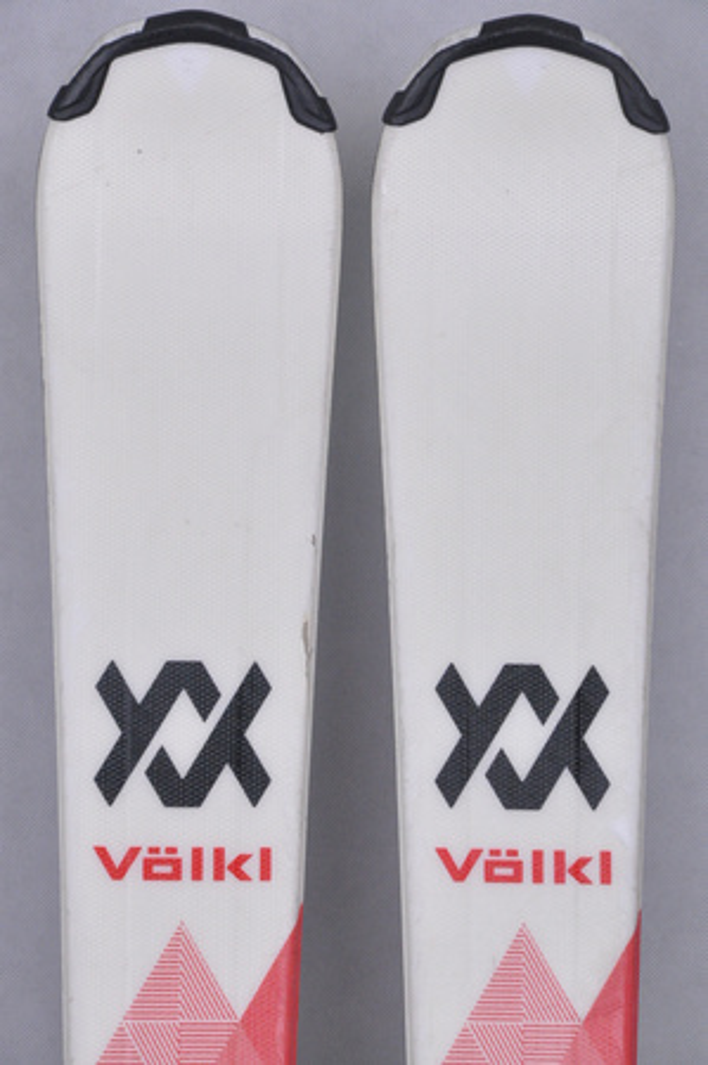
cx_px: 354
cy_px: 532
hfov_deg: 8.7
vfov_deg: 13.1
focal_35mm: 158
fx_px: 4657
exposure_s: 1/125
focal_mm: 105
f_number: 9.5
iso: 3200
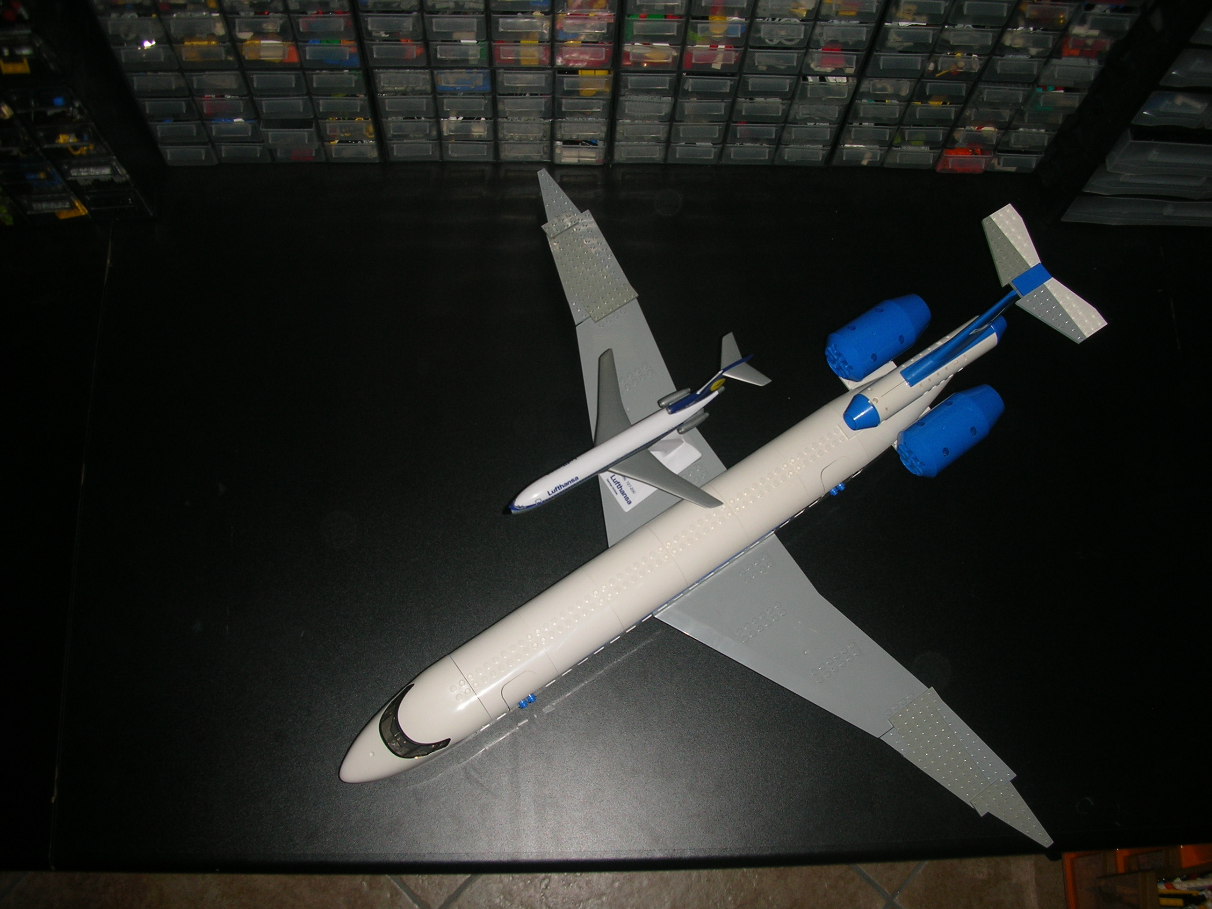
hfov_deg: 52.6
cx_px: 606
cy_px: 454
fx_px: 1225
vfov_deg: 40.7
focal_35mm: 35
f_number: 3
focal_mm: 5.8
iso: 50
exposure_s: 1/60.1
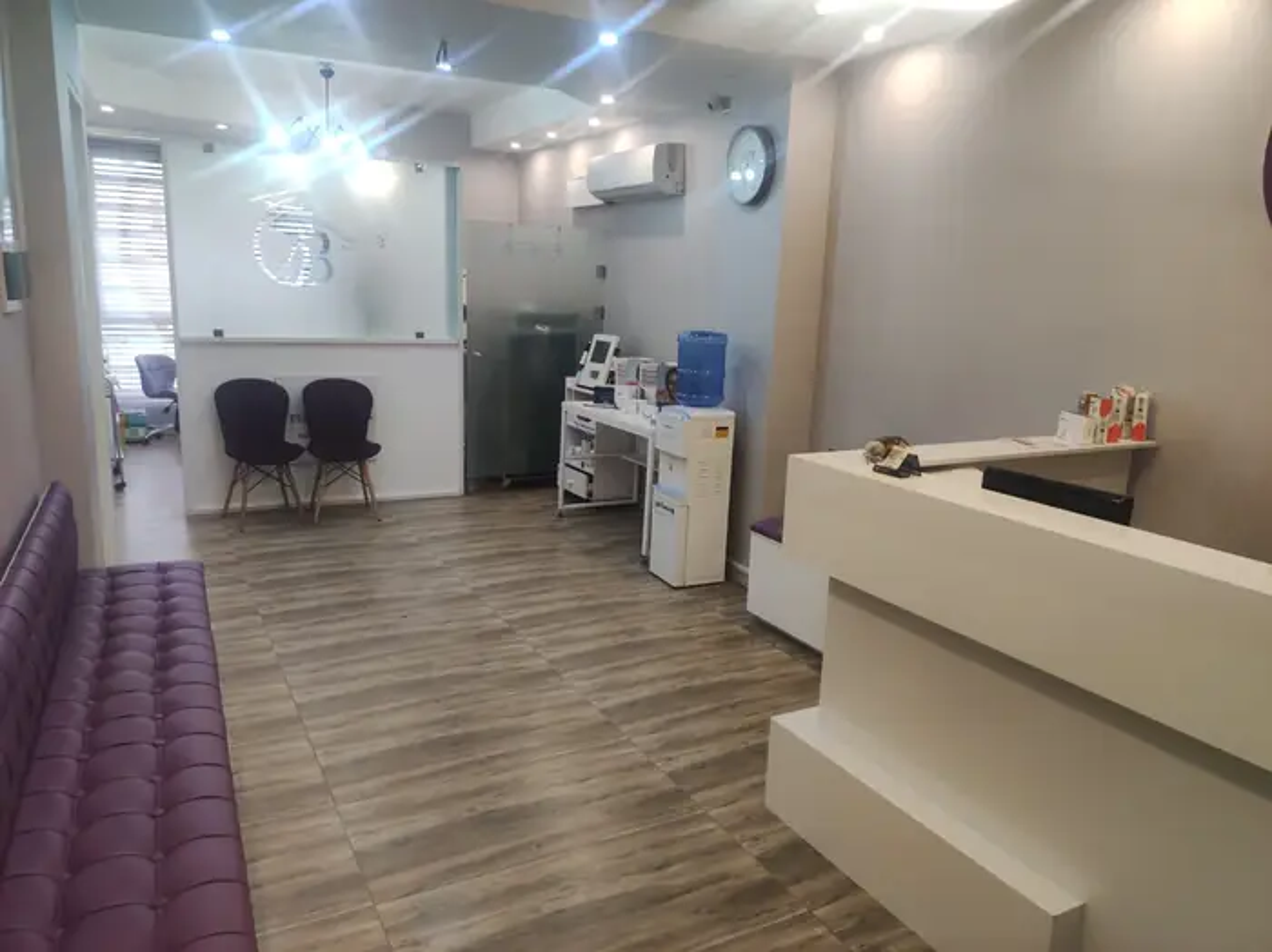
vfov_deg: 74.7
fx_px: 624
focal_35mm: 17
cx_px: 636
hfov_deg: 91.1
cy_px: 476
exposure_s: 1/50
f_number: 1.79
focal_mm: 4.7
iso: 188
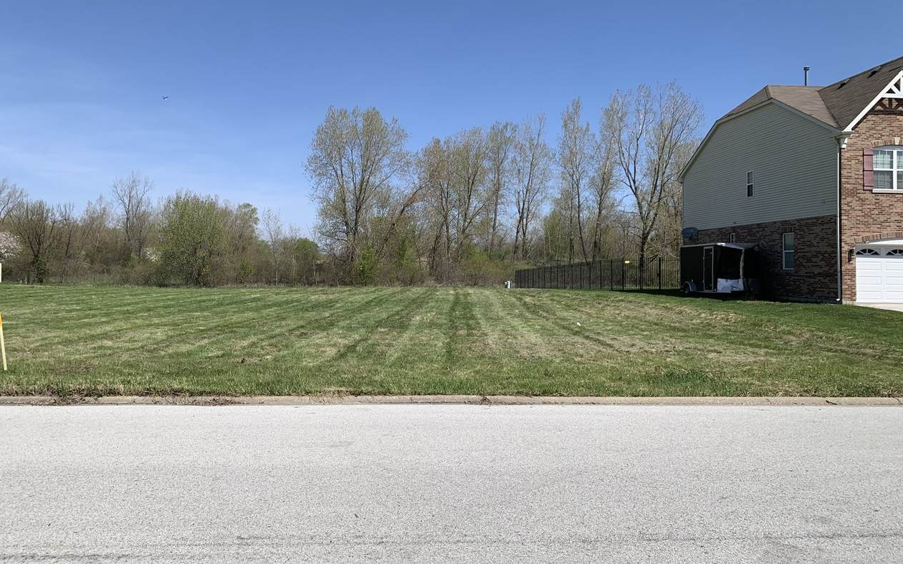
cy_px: 267
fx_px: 689
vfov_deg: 44.5
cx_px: 446
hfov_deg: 66.5
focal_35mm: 28
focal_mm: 4.25
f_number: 1.8
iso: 25
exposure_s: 1/3086
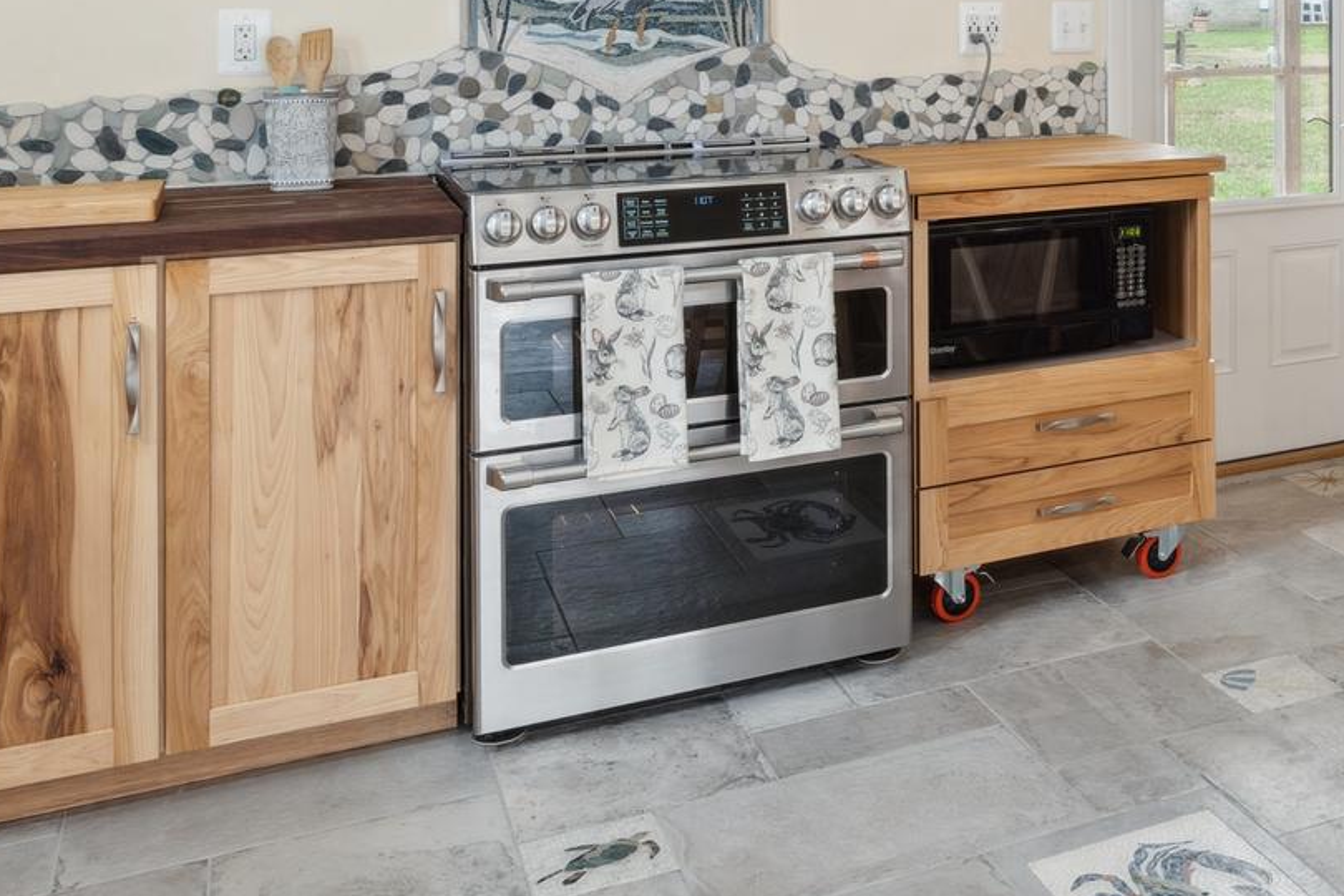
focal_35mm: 45
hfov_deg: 39.6
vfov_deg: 28.4
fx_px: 1671
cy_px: 24
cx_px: 1281
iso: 400
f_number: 10
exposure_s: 1/8
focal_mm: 17.7
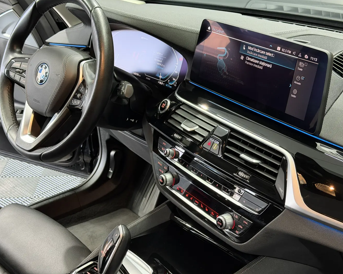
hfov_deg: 36.7
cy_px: 135
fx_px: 518
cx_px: 180
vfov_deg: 29.7
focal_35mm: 51
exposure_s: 1/33
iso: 400
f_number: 1.78
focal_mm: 6.76
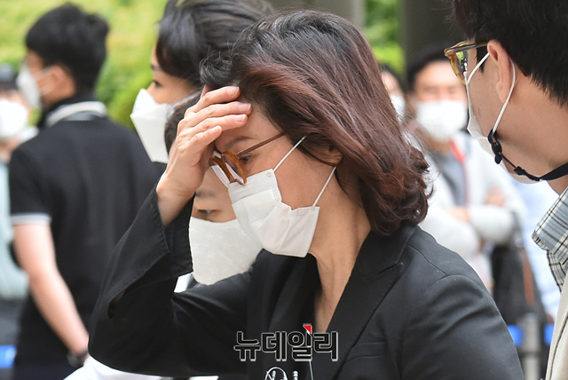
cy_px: 190
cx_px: 284
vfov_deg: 10.2
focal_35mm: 135
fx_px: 2132
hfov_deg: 15.2
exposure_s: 1/500
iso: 2500
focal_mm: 135
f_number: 8
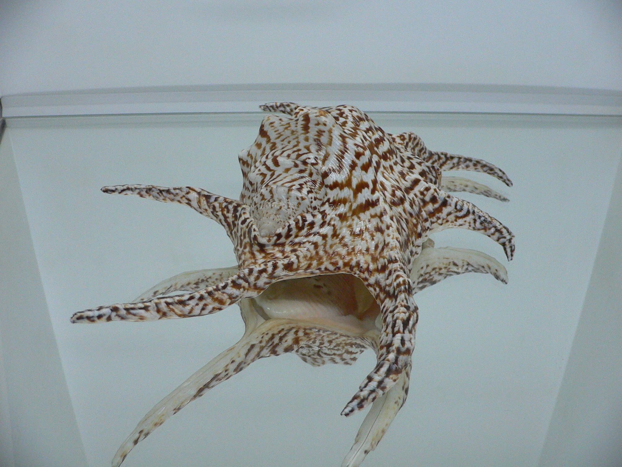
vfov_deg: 40.7
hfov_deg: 52.6
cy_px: 234
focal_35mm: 35
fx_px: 629
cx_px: 311
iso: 200
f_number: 2.8
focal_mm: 4.6
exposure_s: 1/60
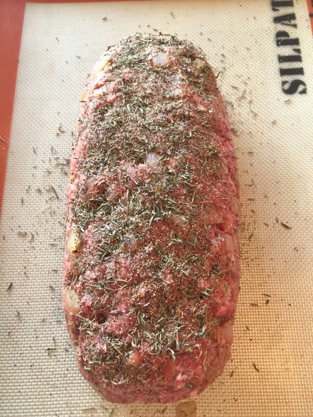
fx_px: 349
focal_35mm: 29
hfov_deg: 48.3
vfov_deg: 61.6
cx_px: 156
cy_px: 208
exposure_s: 1/30
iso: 50
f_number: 2.2
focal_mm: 4.15
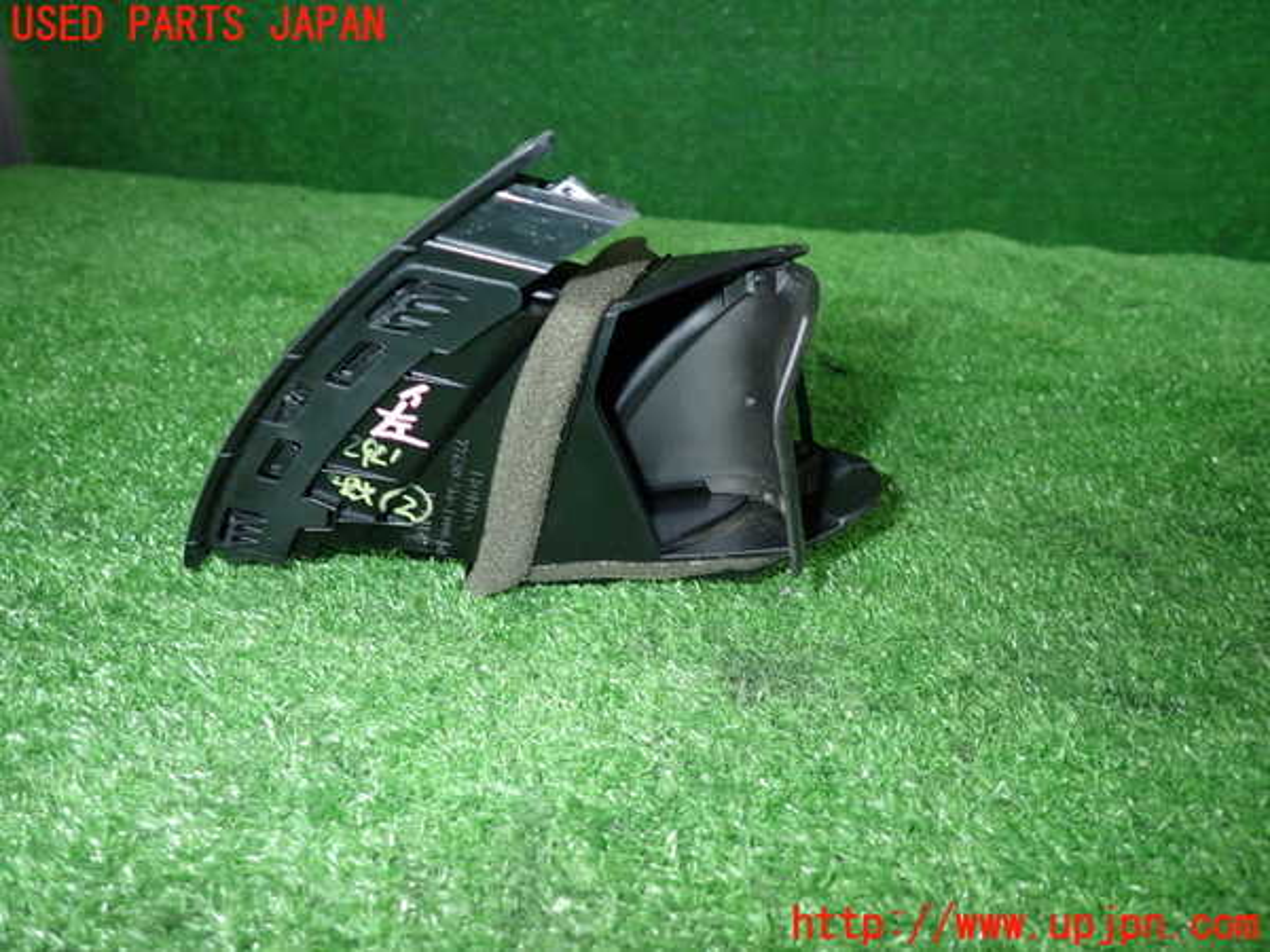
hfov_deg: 69.4
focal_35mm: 25
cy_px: 476
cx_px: 635
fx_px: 917
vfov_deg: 54.9
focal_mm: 4.5
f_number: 5.6
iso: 200
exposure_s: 1/30
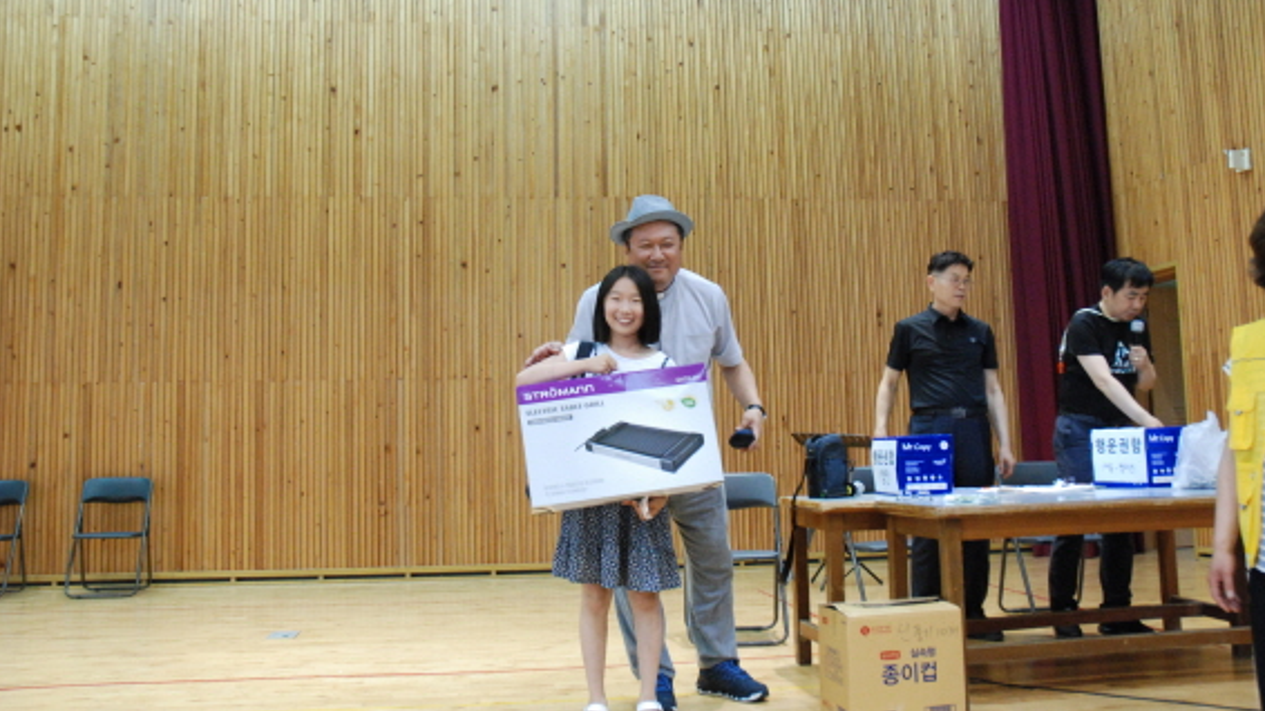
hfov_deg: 64.3
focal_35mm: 30
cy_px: 336
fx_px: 1006
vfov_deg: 38.9
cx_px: 664
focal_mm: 18
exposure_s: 1/30
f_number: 5.6
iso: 1600
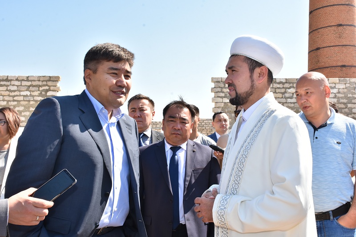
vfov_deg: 36.9
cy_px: 118
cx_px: 178
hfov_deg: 53.1
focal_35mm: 36
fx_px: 356
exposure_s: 1/160
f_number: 14
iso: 400
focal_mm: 24
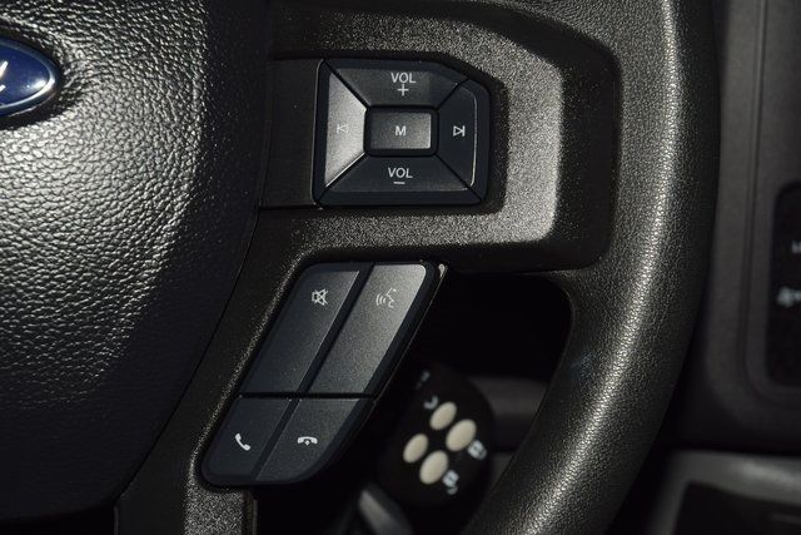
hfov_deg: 26.0
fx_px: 1736
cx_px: 400
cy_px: 268
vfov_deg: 17.5
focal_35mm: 78
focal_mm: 52
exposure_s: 1/60
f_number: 8
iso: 100
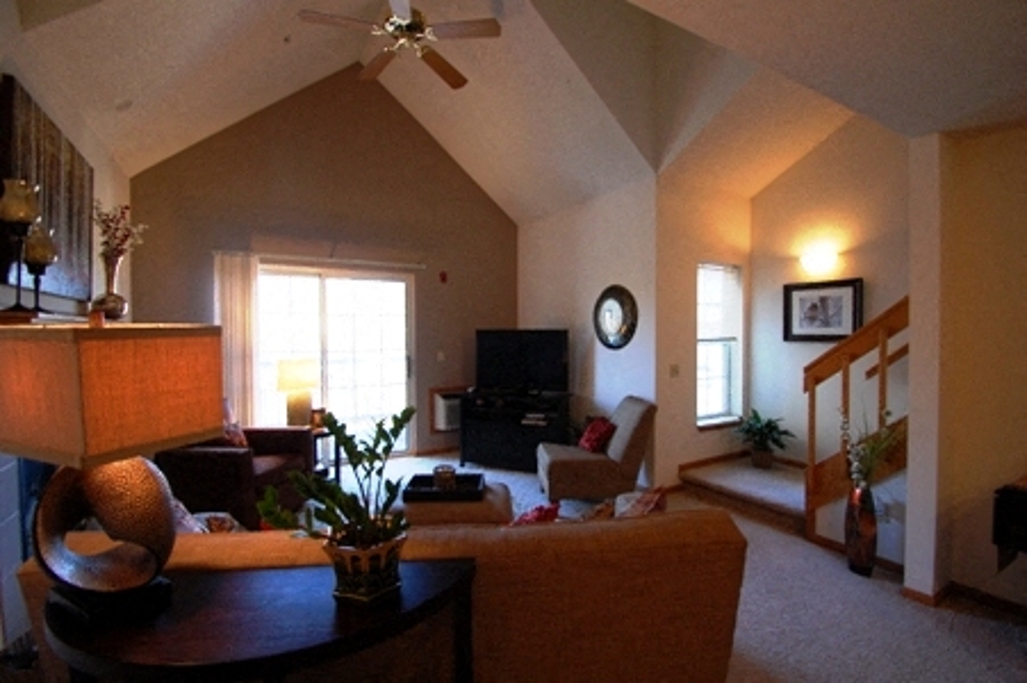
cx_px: 514
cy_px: 342
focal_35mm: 15
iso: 400
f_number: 4
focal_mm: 10
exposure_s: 1/60
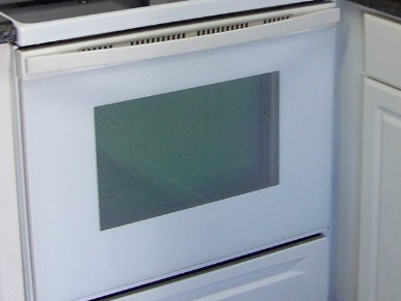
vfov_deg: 15.4
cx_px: 323
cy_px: 28
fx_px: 1101
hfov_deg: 20.4
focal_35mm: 95
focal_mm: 5.85
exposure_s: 1/30
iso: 100
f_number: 2.8
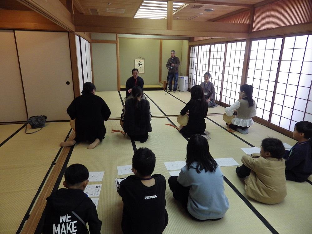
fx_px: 198
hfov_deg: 76.4
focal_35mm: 22
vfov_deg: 61.1
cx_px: 156
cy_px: 117
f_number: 3.1
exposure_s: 1/45
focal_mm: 4
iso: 320
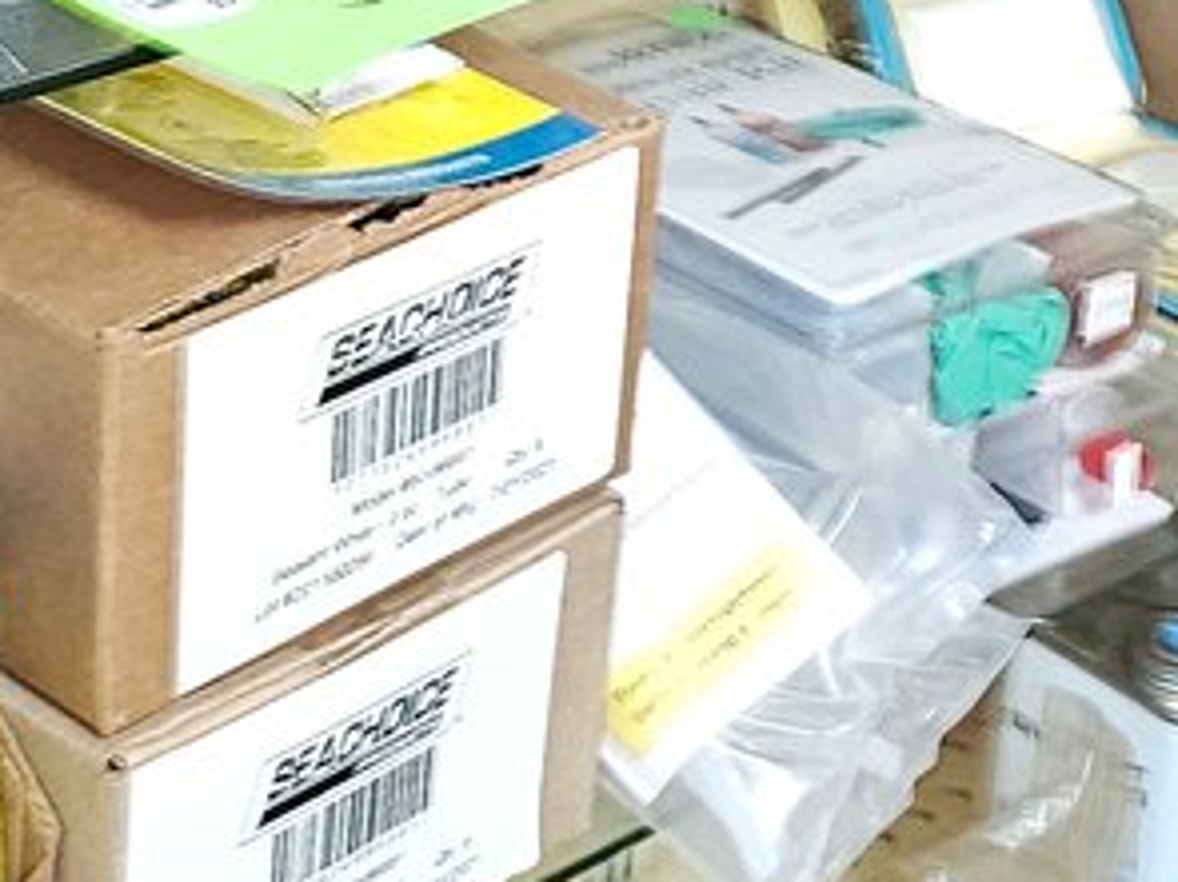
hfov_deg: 16.6
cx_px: 881
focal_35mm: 118
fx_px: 4014
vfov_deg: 12.4
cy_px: -62
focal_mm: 6.3
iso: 200
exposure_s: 1/9.99
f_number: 1.7
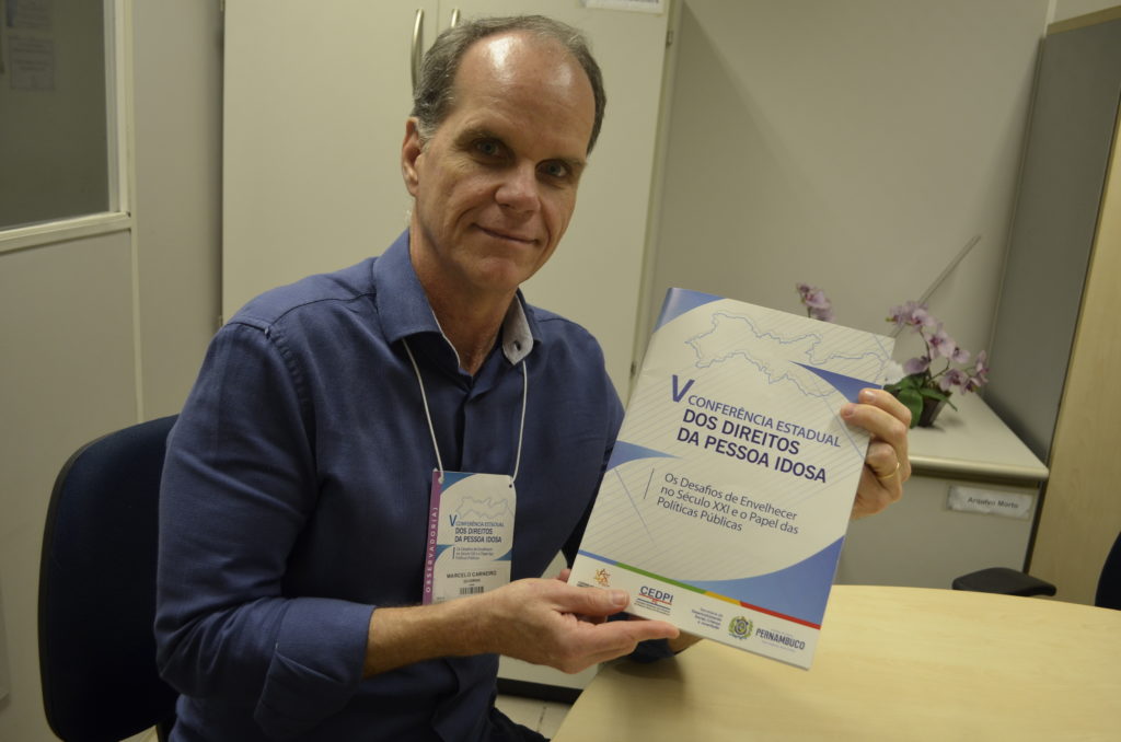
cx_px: 560
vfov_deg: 39.8
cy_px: 371
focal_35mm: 33
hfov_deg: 57.3
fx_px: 1025
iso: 500
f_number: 4
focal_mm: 22
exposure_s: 1/60
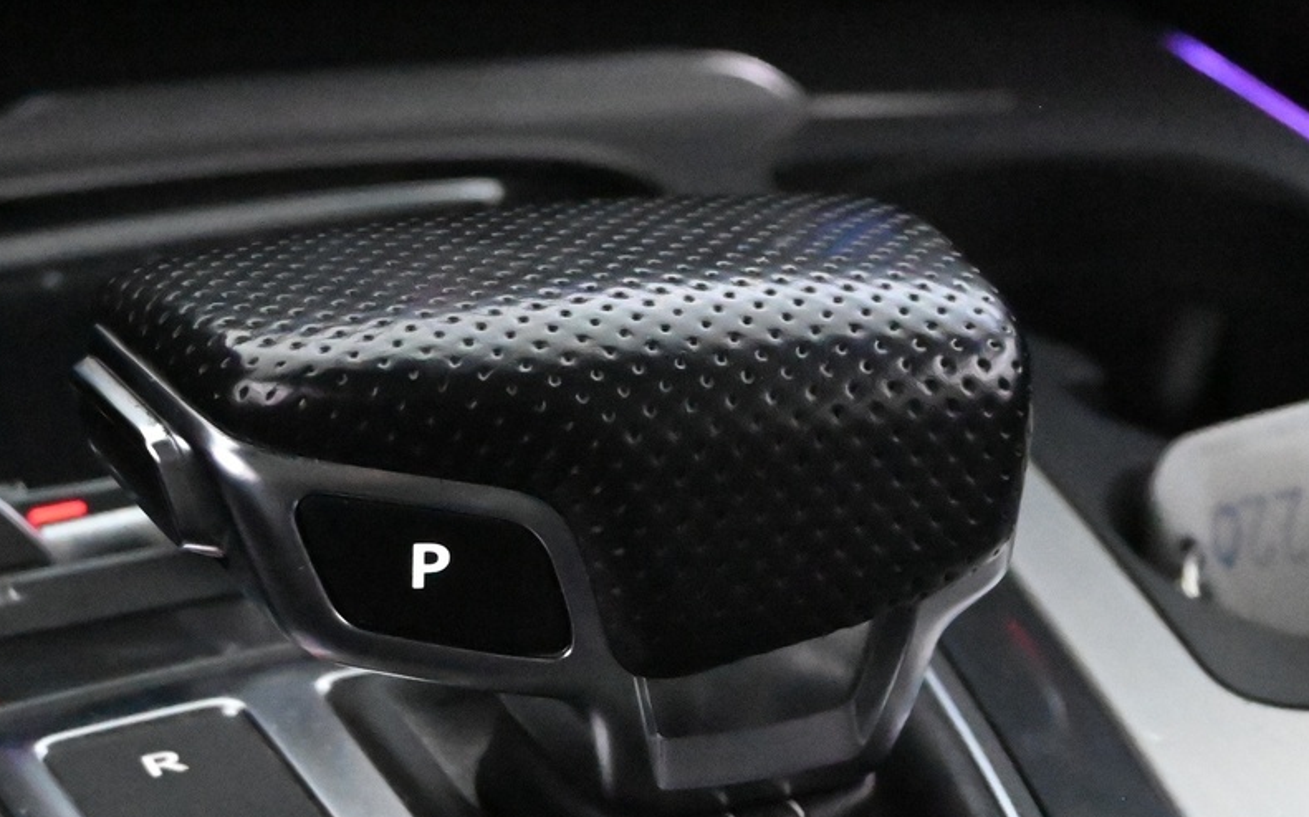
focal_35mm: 119
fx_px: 4244
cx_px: 640
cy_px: 650
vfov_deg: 11.0
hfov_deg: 17.5
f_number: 5.6
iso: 18000
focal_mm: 38
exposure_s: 1/60
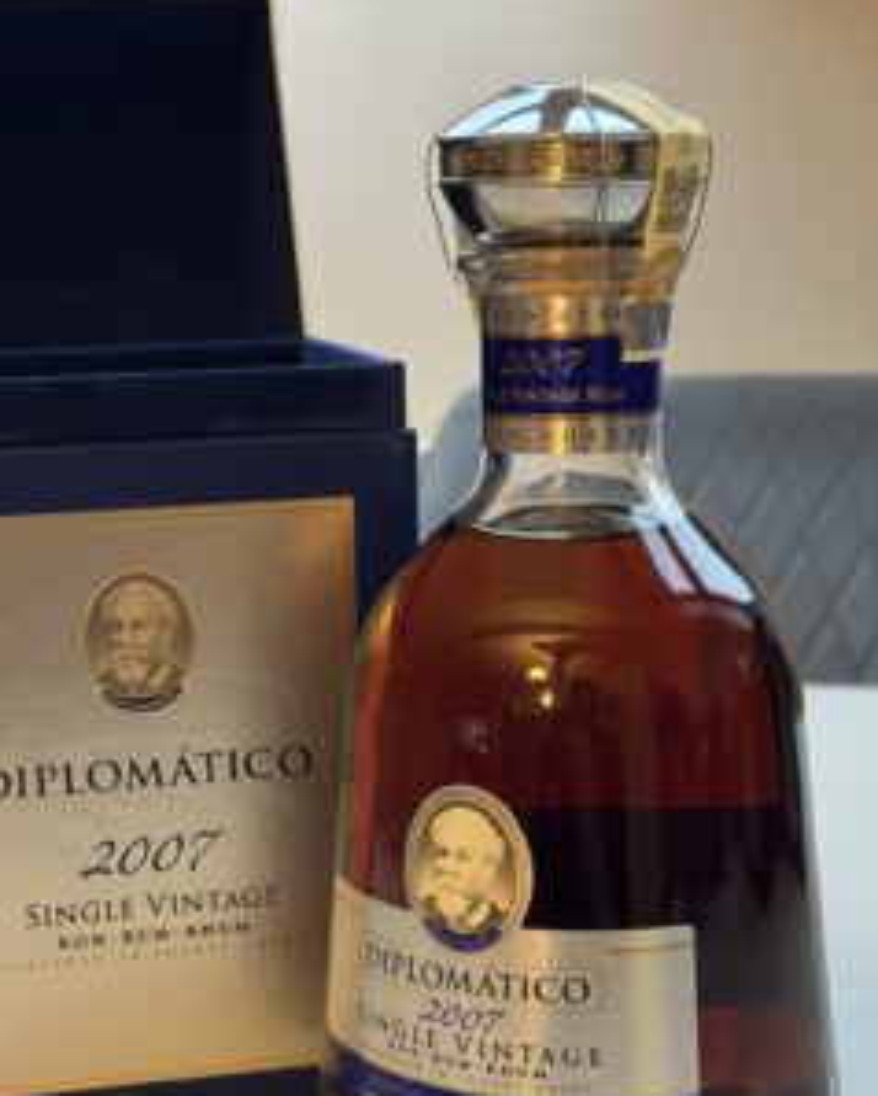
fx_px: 2044
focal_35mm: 63
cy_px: 664
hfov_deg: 24.2
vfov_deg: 29.9
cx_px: 347
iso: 500
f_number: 1.78
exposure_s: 1/40
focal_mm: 6.76
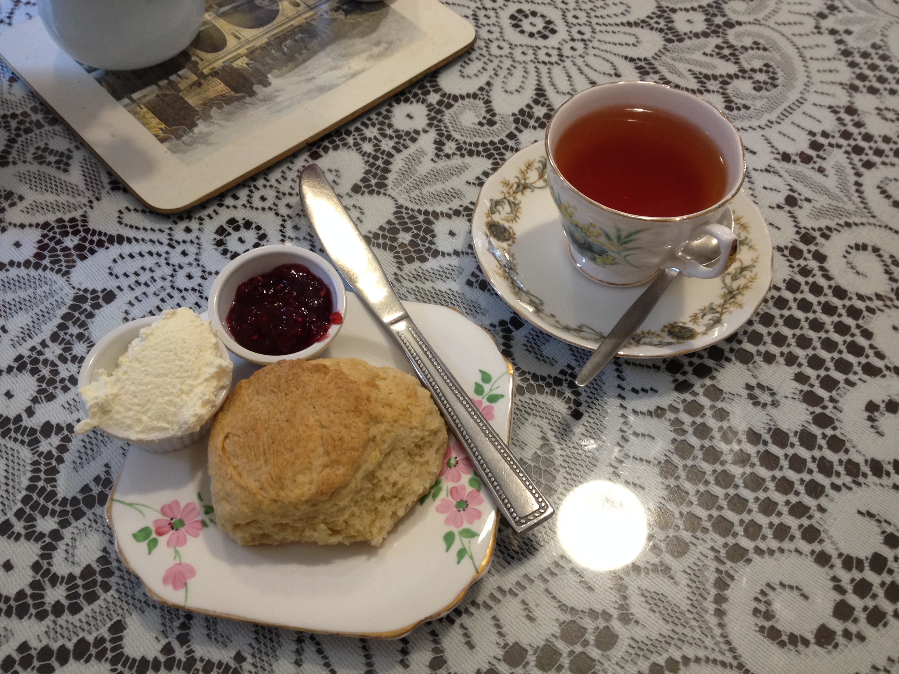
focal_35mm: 35
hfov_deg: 52.6
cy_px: 337
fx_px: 909
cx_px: 450
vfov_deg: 40.7
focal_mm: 4.28
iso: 100
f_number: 2.4
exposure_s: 1/20
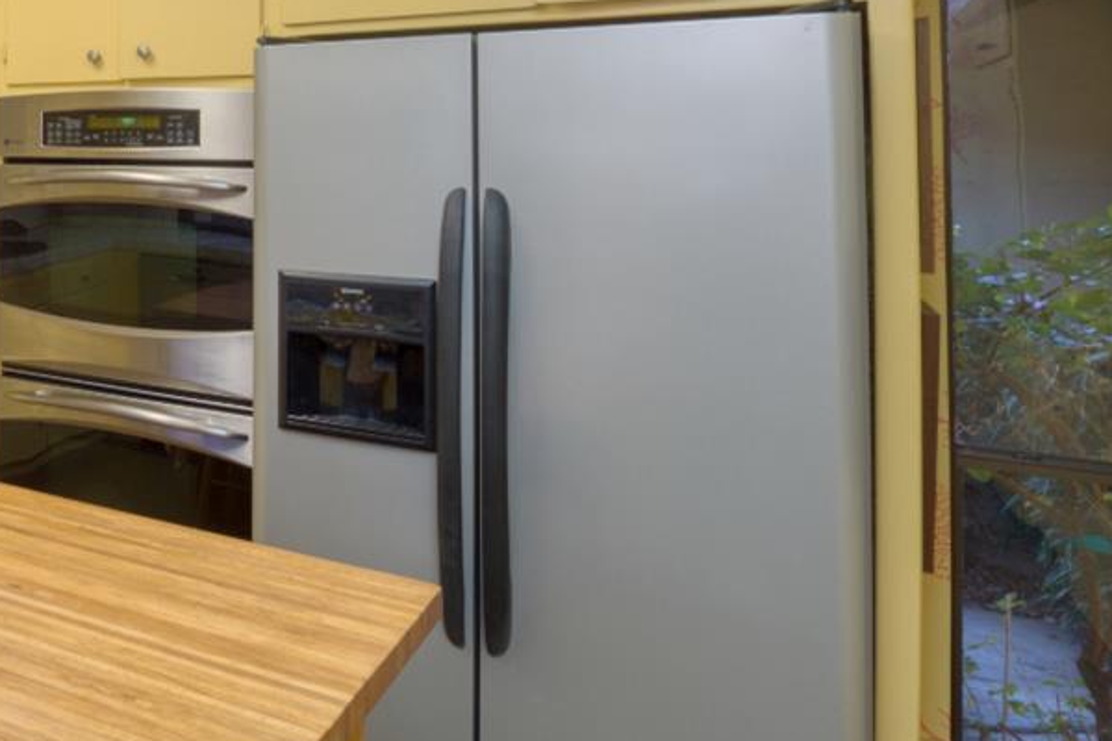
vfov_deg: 36.5
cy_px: 146
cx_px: -252
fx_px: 1081
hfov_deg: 38.5
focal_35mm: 35
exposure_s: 1/5
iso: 400
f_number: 10
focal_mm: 14
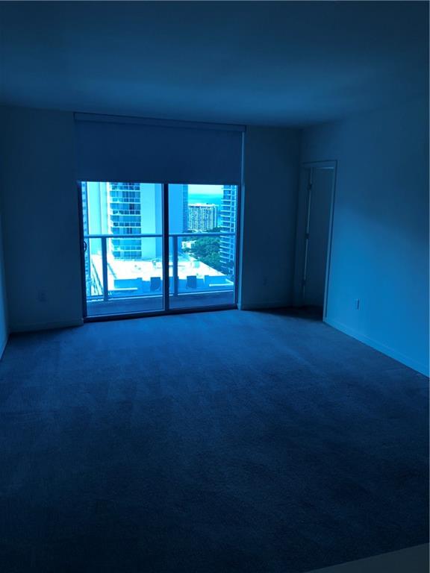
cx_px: 215
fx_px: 464
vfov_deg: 63.4
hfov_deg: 49.7
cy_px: 286
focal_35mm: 28
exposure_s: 1/120
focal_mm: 3.99
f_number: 1.8
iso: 40
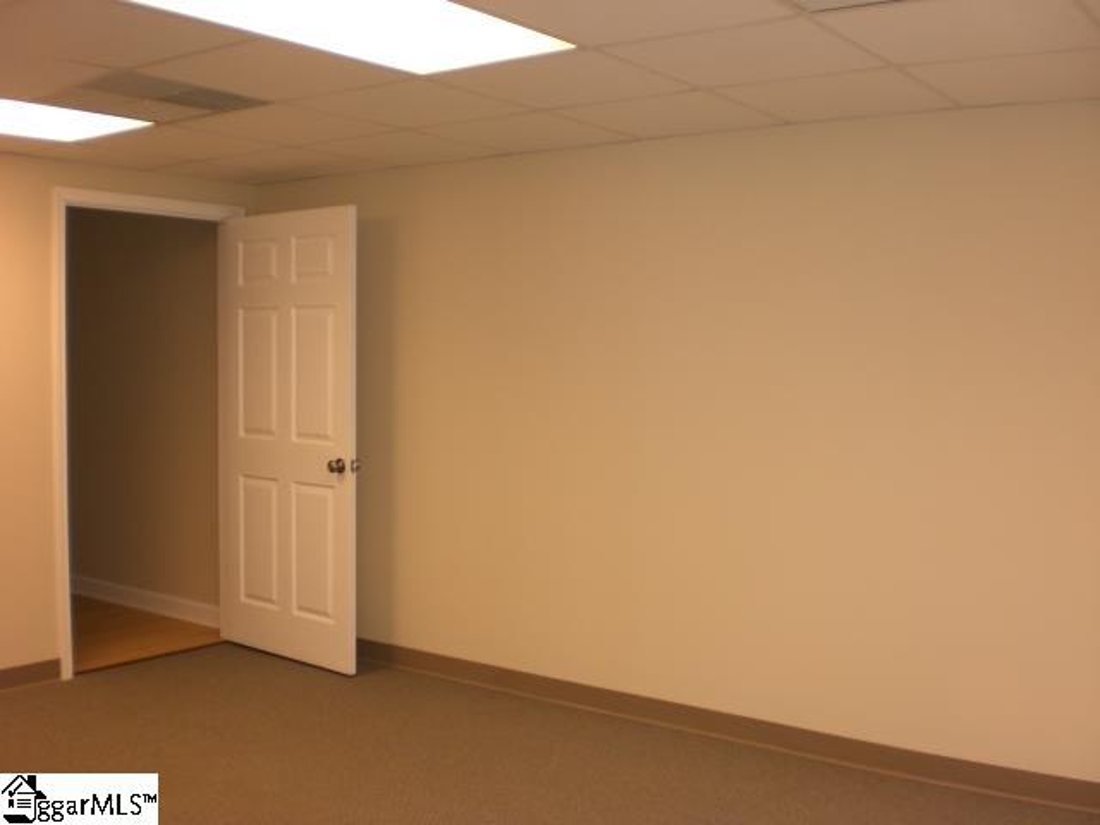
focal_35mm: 38
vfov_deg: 37.7
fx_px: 1208
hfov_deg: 49.0
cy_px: 412
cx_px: 550
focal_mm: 6.3
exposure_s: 1/80
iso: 100
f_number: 3.1
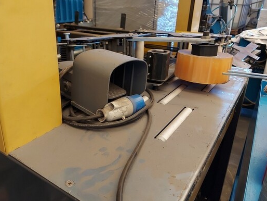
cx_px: 112
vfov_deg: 49.7
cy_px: 89
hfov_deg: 63.1
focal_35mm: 28
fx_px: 216
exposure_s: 1/24
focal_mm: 5.23
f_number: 1.8
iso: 400
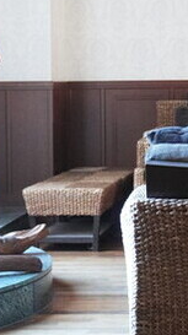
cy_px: 105
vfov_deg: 18.3
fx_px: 1040
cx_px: 208
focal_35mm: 117
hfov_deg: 10.2
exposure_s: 1/80
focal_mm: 26
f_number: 4.5
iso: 5000
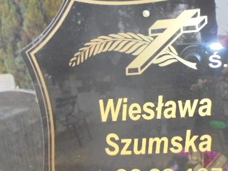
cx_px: 157
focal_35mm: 41
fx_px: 270
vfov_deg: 35.0
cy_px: 105
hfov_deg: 44.9
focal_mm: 4.6
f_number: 3.5
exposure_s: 1/30
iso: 320
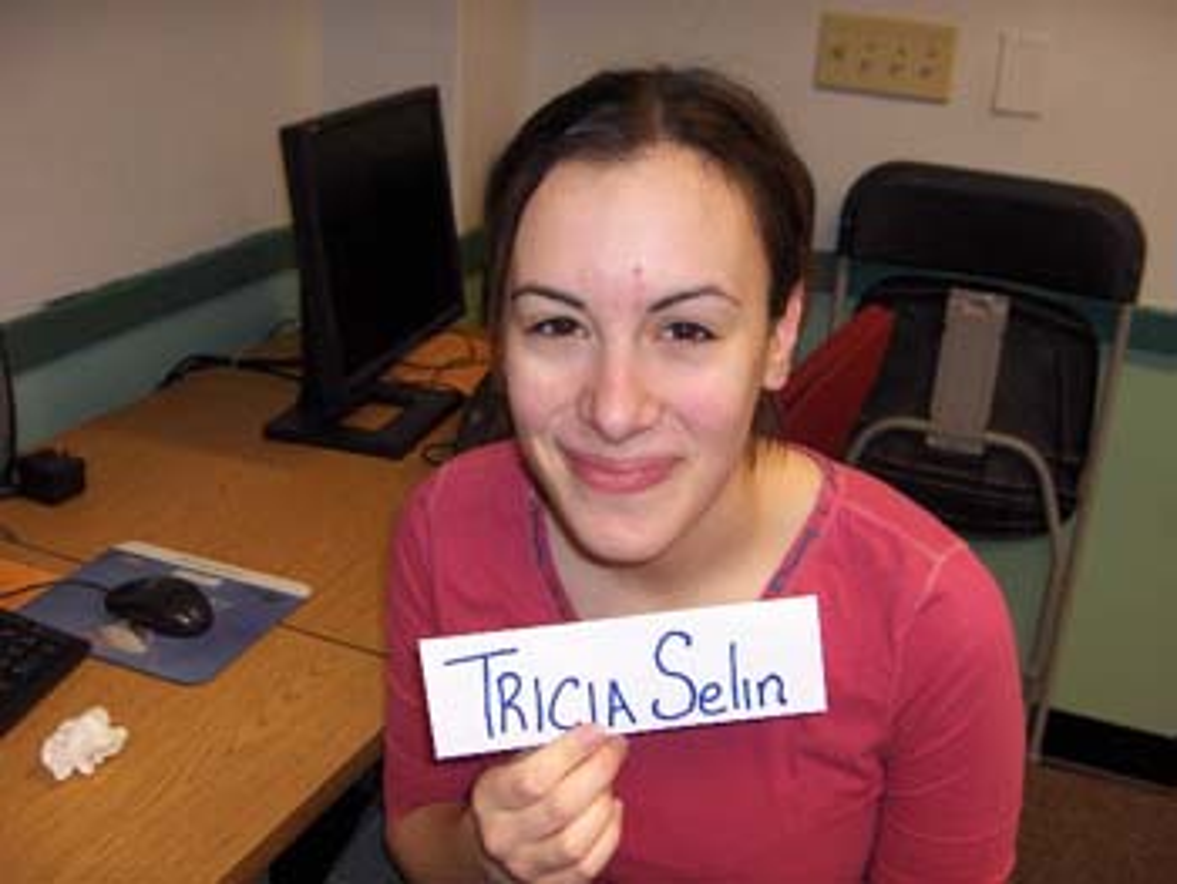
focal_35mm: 39
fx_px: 1327
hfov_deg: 47.8
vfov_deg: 36.9
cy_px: 442
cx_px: 588
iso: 100
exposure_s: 1/60
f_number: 2.8
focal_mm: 8
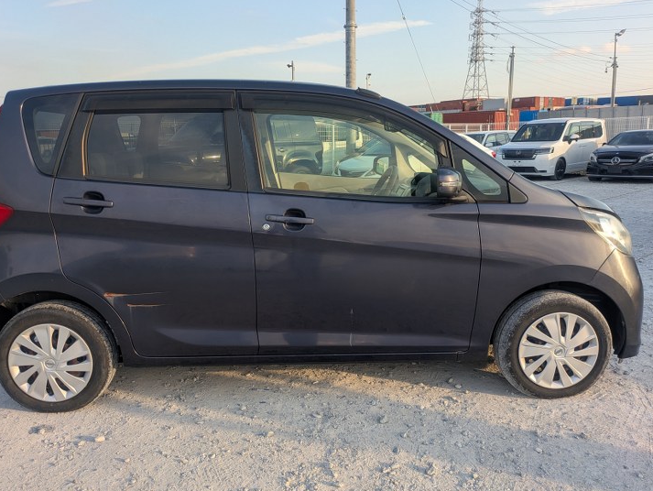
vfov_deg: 49.8
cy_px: 229
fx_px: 529
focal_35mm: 28
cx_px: 312
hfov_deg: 63.4
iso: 47
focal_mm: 5.43
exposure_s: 1/526
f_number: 1.89
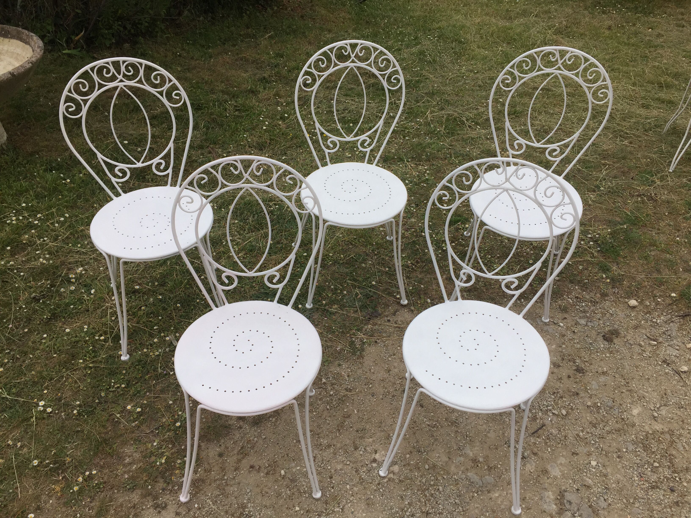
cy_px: 259
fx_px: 579
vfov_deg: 48.2
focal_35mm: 29
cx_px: 346
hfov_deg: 61.7
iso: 32
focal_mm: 4.15
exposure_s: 1/1799
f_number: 2.2
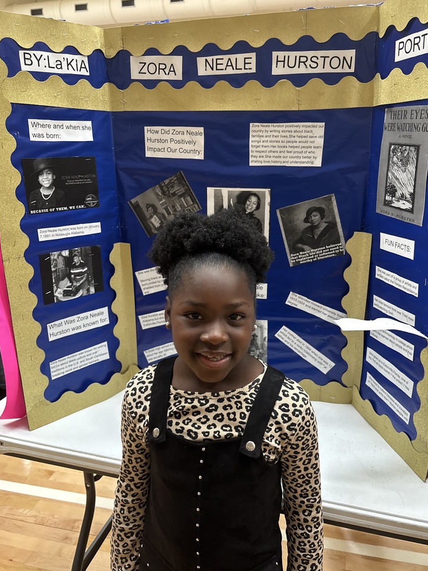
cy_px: 289
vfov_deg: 63.4
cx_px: 219
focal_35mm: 28
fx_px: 462
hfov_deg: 49.7
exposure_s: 1/60
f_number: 1.6
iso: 200
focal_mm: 5.96
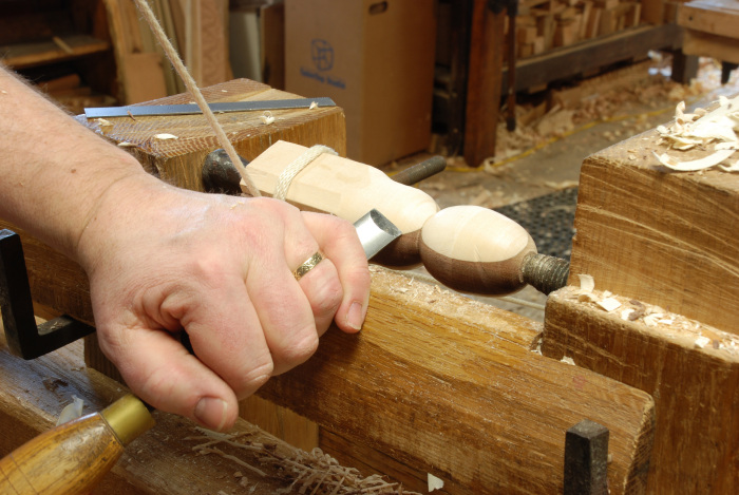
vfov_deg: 20.7
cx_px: 370
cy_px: 248
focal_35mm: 66
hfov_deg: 30.5
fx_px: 1357
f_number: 16
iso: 160
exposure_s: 1.6
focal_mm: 44
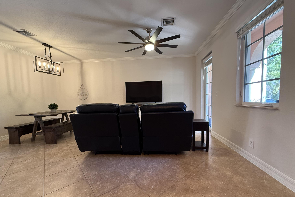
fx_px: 123
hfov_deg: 100.4
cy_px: 107
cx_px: 149
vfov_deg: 77.2
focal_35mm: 15
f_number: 2.2
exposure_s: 1/60
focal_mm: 2.22
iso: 250
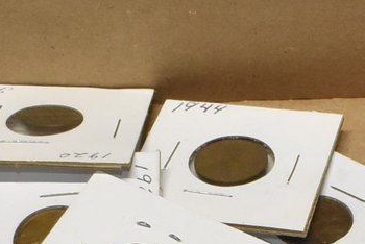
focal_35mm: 131
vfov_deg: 9.7
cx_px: 407
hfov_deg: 15.2
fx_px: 1329
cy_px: 492
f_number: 18
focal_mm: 18
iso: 1600
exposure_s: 1/40
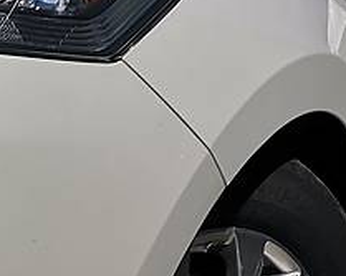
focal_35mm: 101
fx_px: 1034
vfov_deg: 15.2
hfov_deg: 18.3
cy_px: 193
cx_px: -31
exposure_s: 1/11494
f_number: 1.8
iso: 50
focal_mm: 4
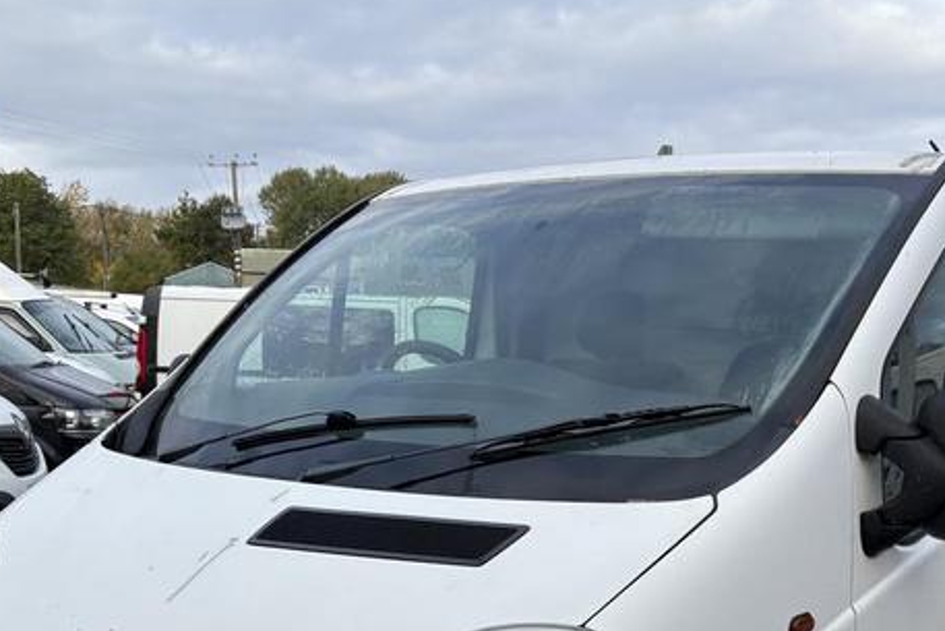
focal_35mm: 53
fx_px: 1392
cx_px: 606
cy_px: 614
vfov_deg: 24.5
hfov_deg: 37.2
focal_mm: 5.96
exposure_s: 1/1175
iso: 50
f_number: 1.6
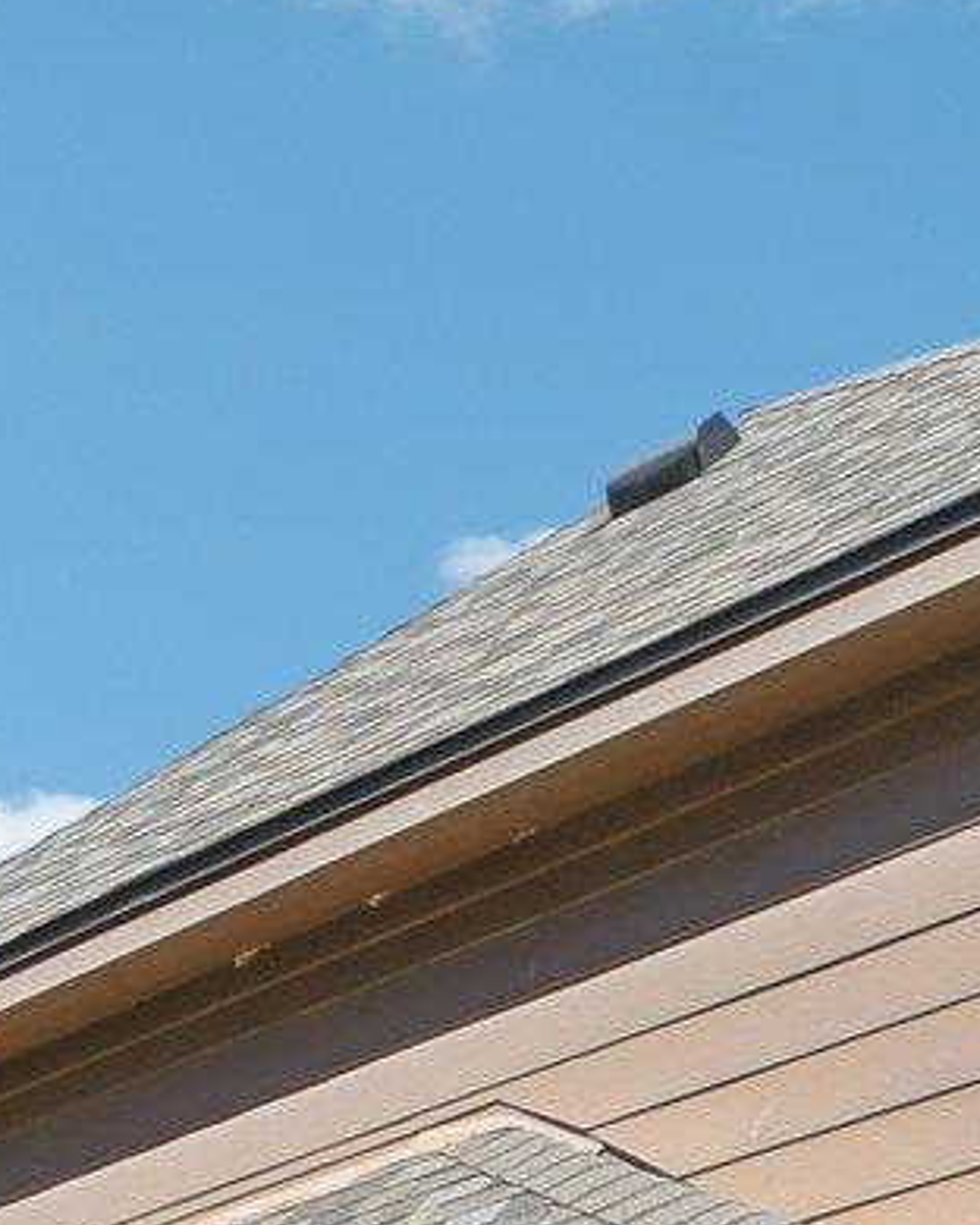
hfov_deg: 17.9
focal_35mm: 74
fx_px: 2683
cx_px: -597
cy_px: 2131
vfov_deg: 19.8
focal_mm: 10
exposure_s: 1/250
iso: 400
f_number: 8
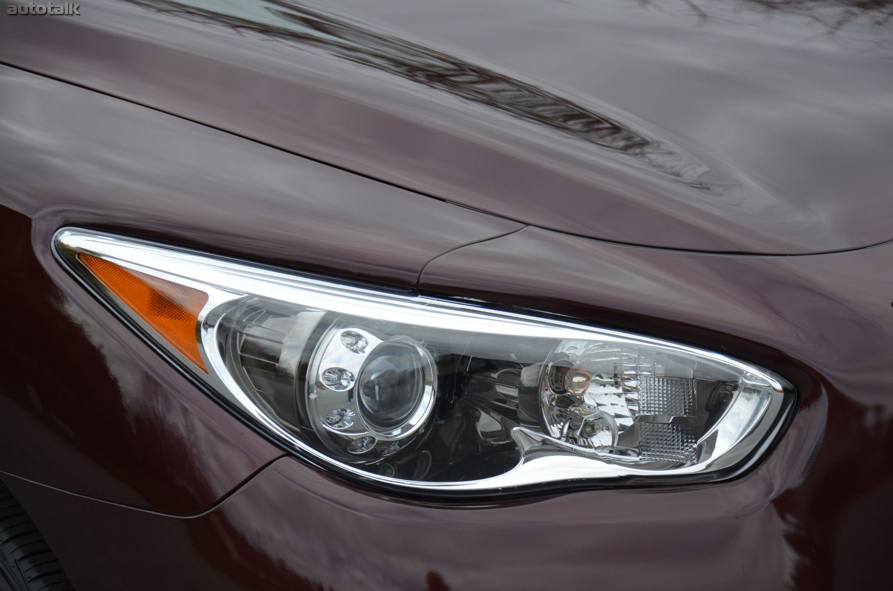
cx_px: 446
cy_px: 296
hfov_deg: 15.2
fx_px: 3342
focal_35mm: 135
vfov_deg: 10.1
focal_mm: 90
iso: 560
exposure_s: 1/1000
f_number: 5.3
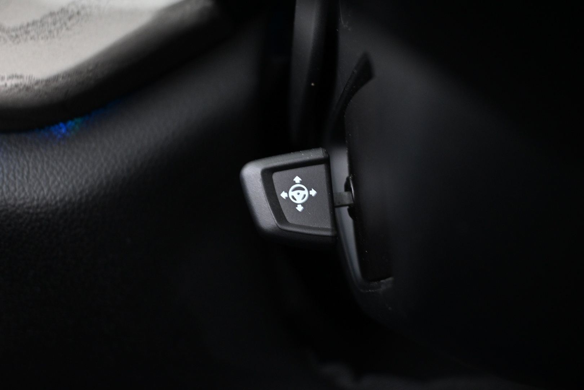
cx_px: 292
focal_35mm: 54
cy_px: 195
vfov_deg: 25.1
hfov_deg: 36.9
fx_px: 876
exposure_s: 1/3
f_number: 5.3
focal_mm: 36
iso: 1600
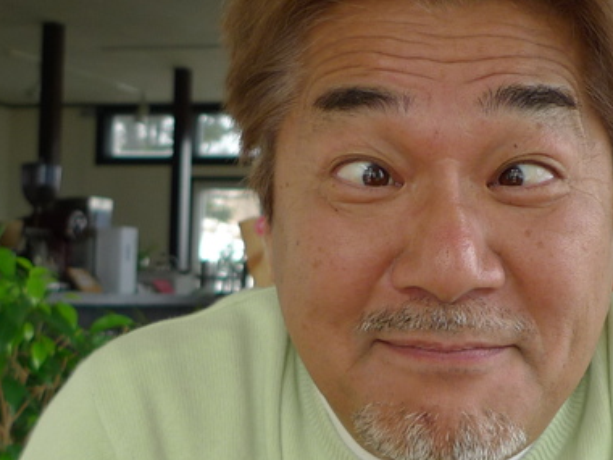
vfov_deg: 18.7
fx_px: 1399
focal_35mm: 79
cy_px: 260
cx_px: 440
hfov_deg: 24.5
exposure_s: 1/100
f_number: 2.1
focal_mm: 5.9
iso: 80
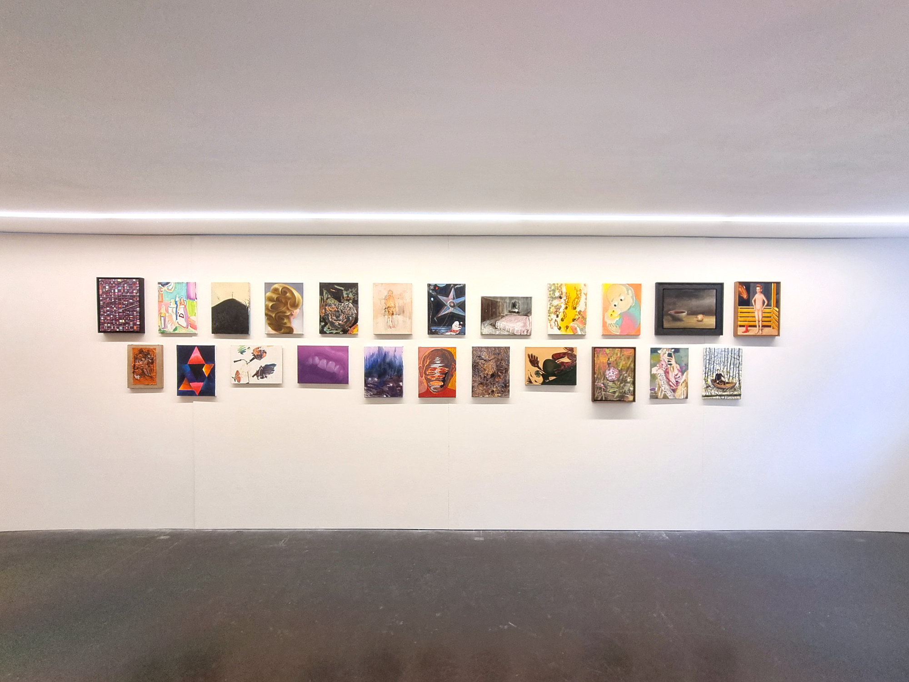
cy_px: 341
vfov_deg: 89.9
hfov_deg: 106.2
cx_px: 454
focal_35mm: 13
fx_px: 341
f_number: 2.2
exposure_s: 1/50
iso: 125
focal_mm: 2.2
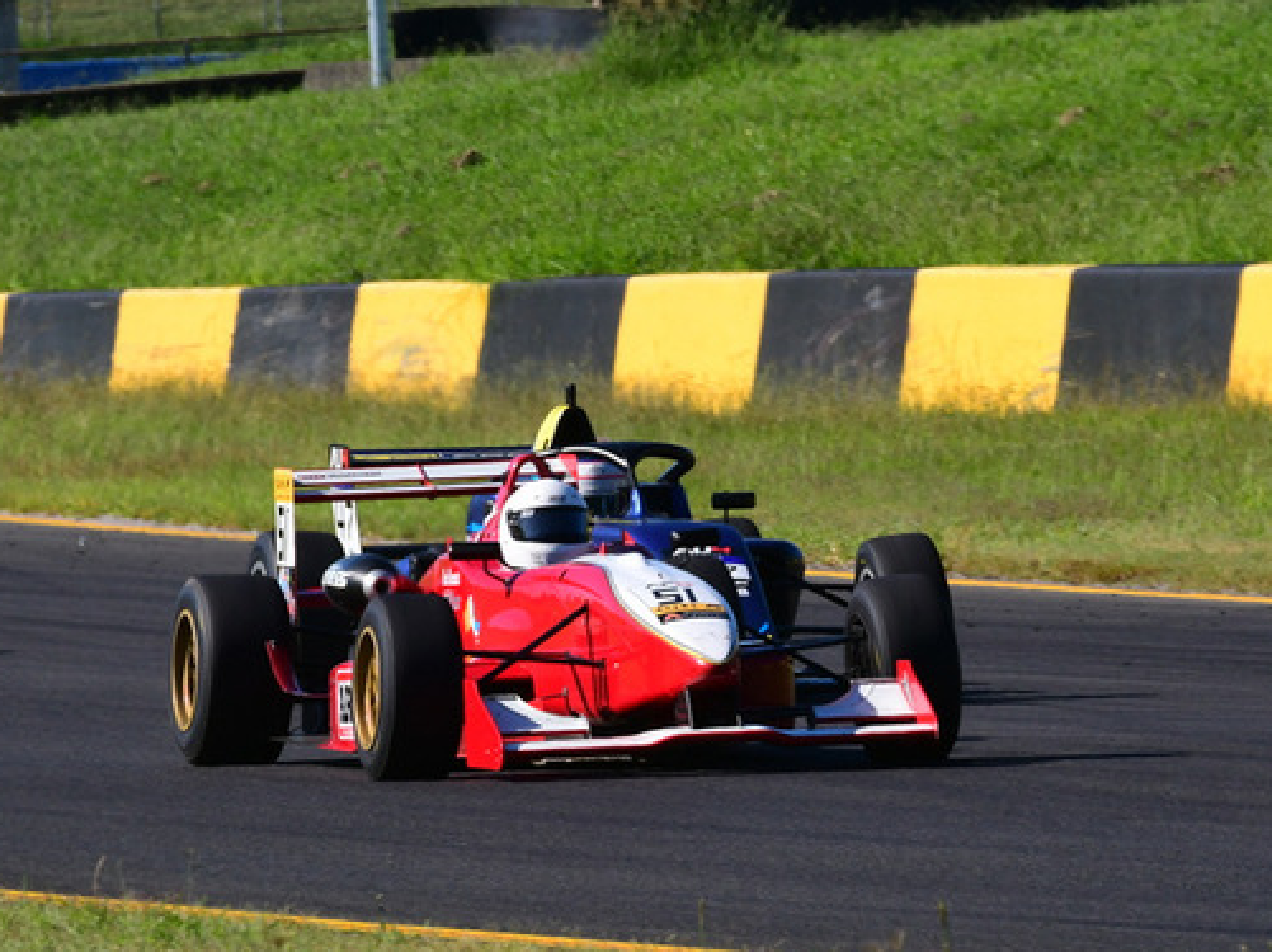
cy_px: 368
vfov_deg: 1.9
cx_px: 673
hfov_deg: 2.5
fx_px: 28788
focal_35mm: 784
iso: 500
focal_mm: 340
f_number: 13
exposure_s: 1/640
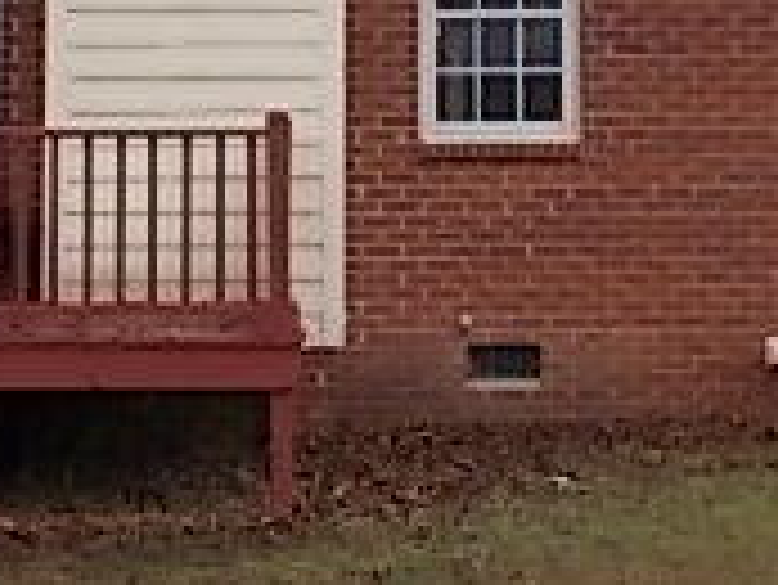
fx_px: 2496
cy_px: -76
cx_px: 364
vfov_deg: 13.1
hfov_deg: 17.7
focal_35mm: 111
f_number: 3.4
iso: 125
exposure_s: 1/250
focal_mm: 5.3
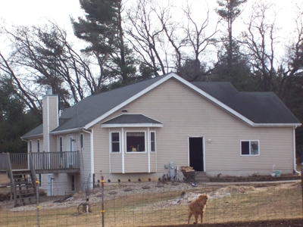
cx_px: 152
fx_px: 945
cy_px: 114
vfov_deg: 13.7
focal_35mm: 108
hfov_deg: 18.2
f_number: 4.8
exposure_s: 1/150
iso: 80
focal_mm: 18
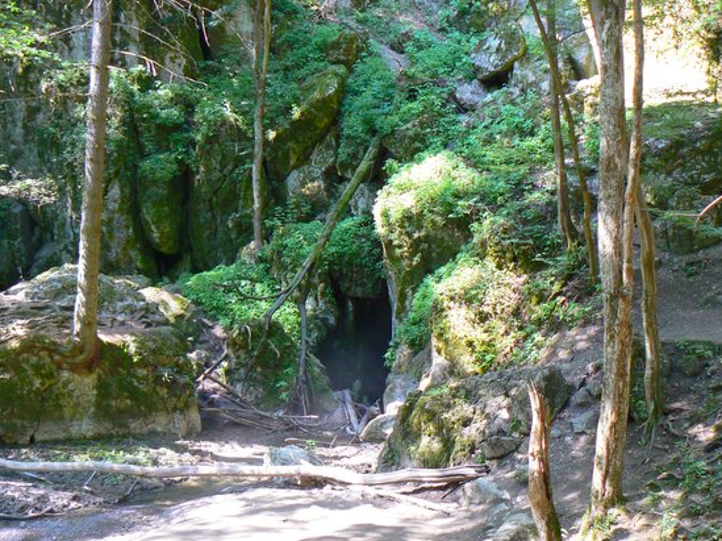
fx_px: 875
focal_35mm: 42
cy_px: 292
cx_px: 356
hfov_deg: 44.8
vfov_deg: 34.3
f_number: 2.8
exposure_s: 1/30
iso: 100
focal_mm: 6
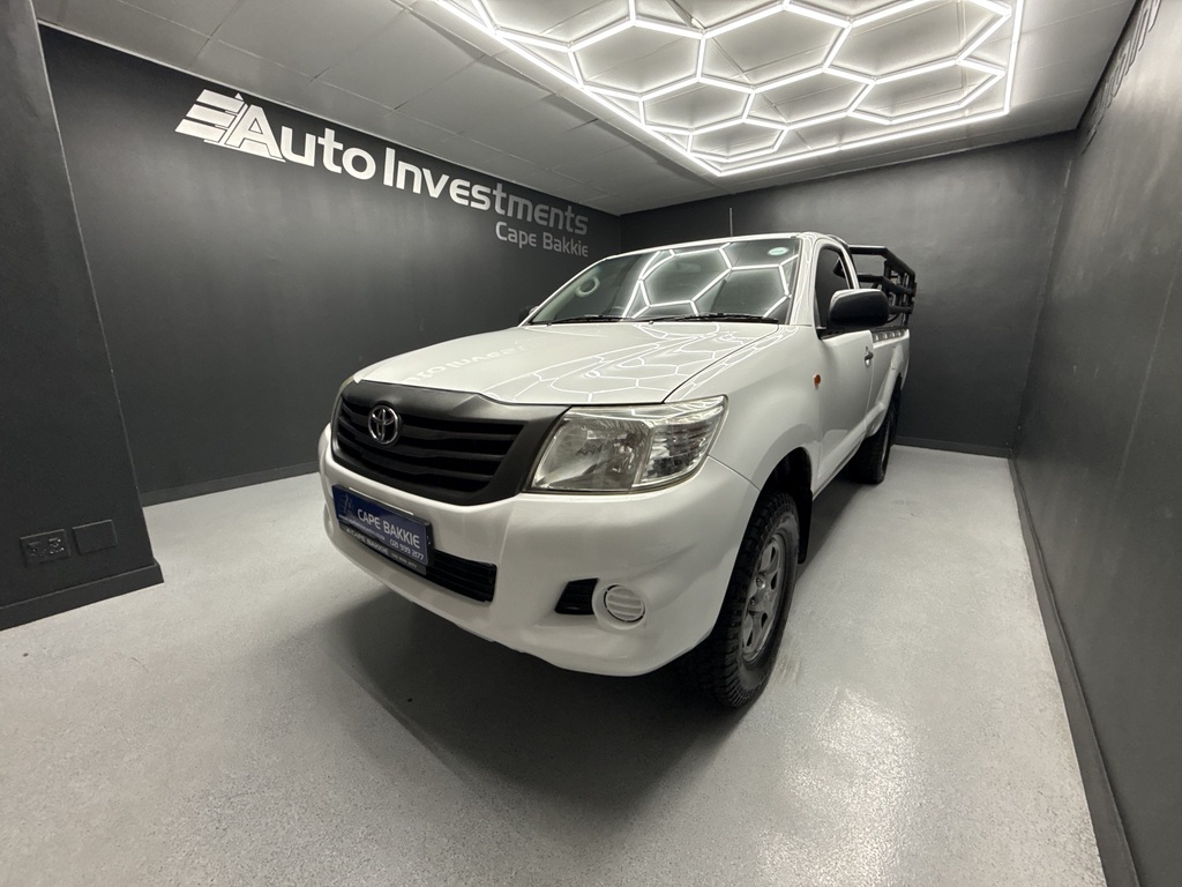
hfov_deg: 102.1
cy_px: 444
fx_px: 478
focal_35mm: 14
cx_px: 591
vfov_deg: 85.7
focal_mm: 2.22
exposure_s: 1/100
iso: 125
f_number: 2.2
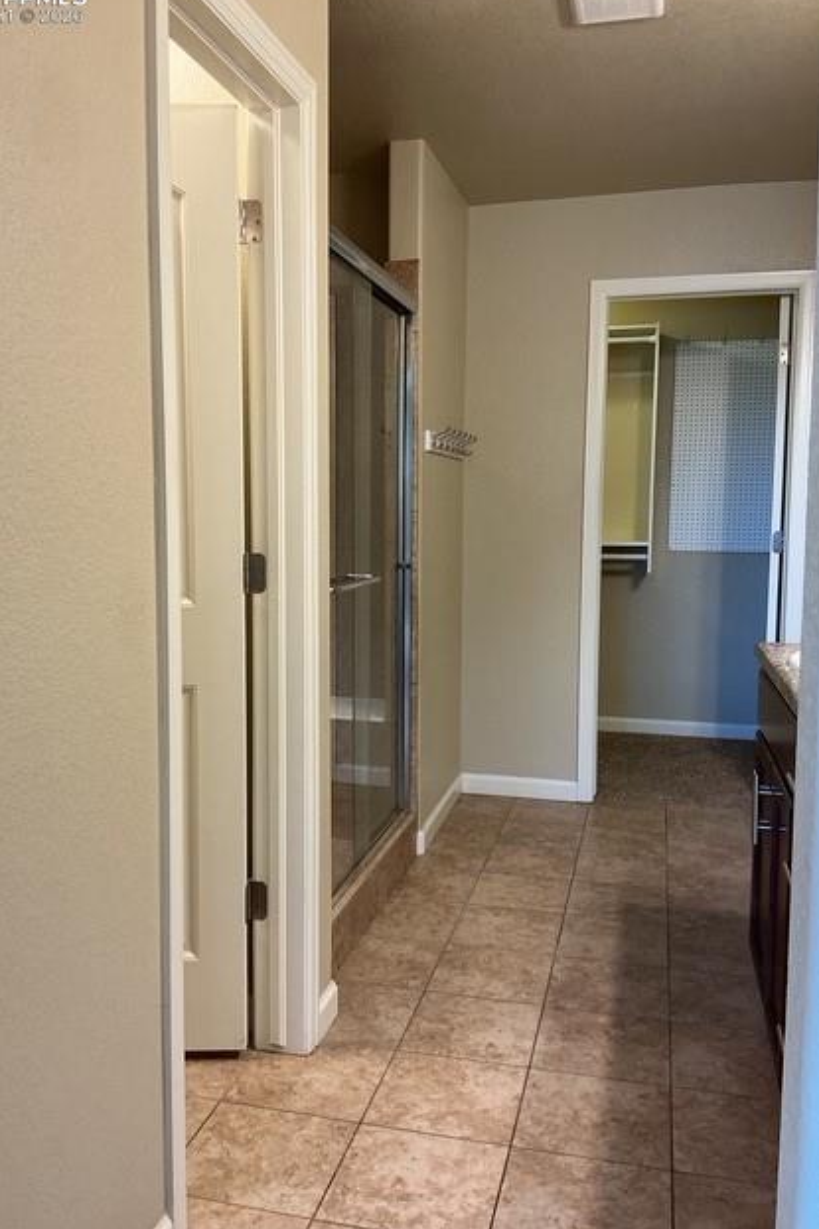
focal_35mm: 31
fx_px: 1058
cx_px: 375
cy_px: 604
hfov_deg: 42.3
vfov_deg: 60.3
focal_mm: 3
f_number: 1.8
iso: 50
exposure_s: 1/60
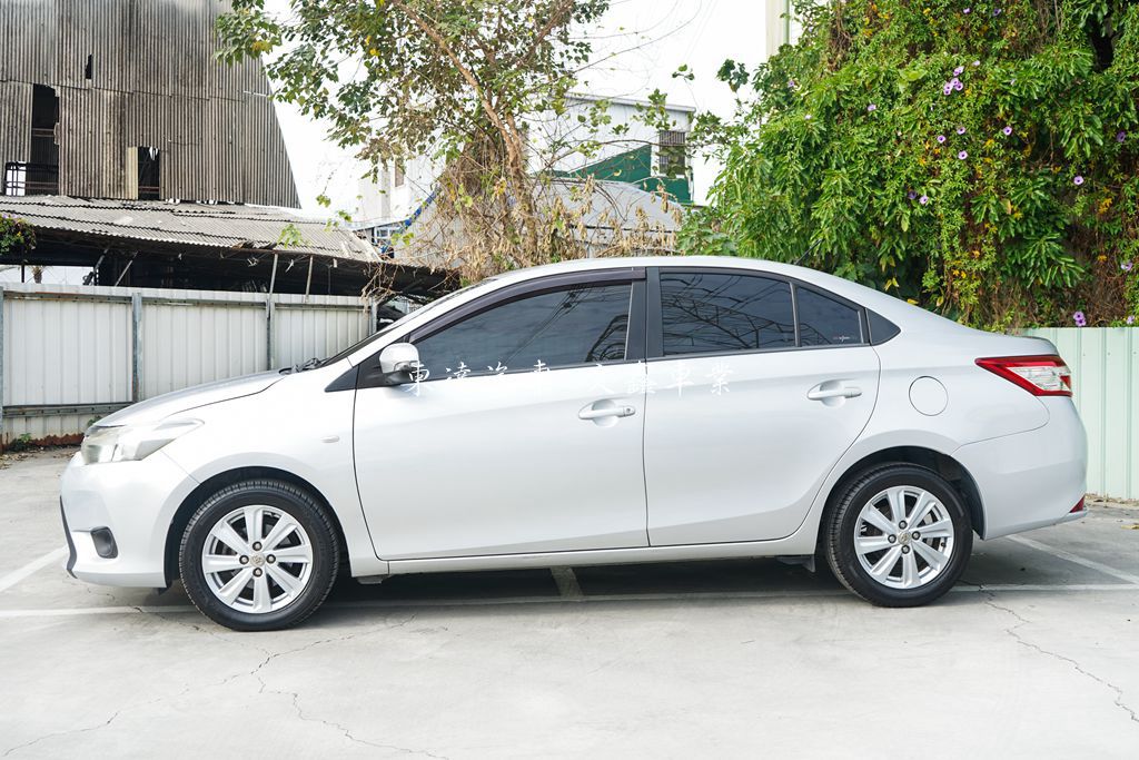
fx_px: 1107
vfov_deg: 37.9
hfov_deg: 54.4
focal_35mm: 35
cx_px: 570
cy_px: 380
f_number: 6.3
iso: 100
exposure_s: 1/100
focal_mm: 35
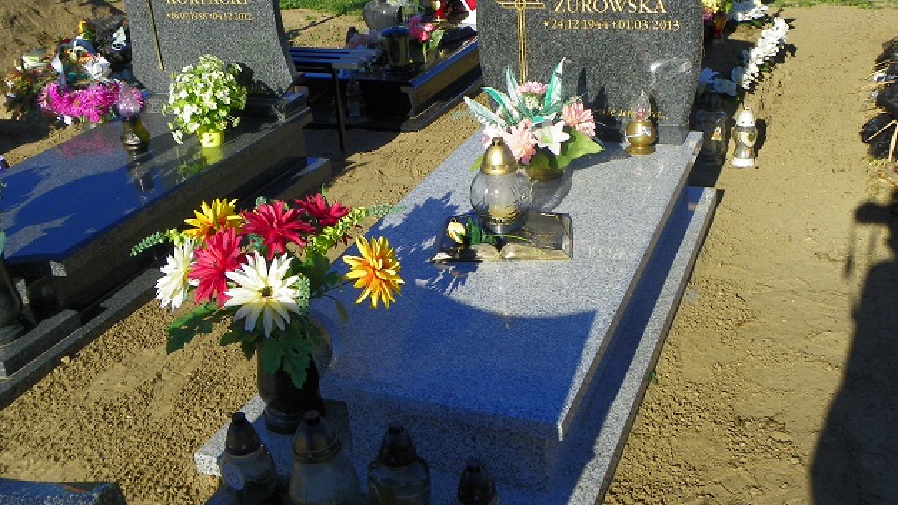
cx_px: 456
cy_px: 177
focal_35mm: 40
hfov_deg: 50.5
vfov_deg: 29.5
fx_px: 952
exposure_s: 1/320
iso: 64
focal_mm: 6.4
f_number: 5
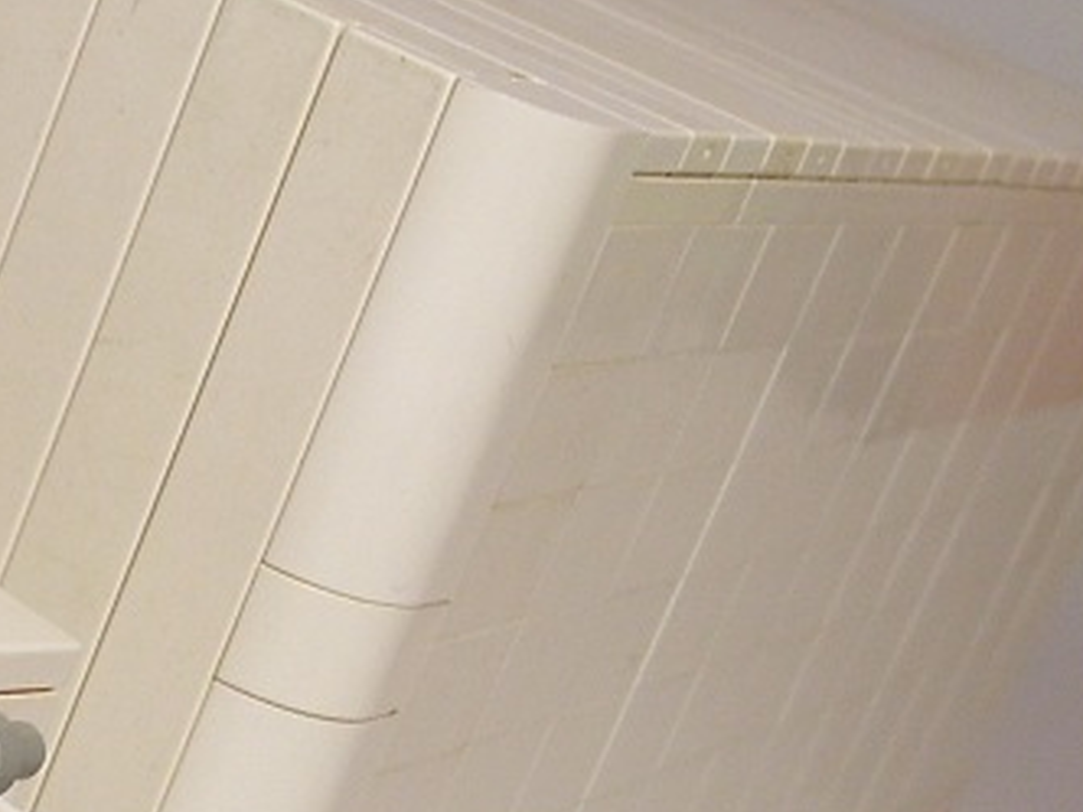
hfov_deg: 16.6
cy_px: 695
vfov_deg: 12.9
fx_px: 3567
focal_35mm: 114
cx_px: -173
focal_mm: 6
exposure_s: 1/30
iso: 80
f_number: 2.7
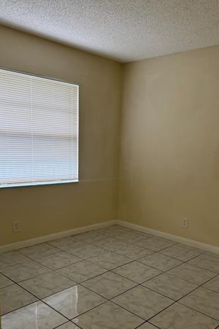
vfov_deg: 58.2
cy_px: 200
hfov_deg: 41.1
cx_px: 119
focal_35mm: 32
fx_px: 292
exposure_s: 1/120
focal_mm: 6.76
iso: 160
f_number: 1.78
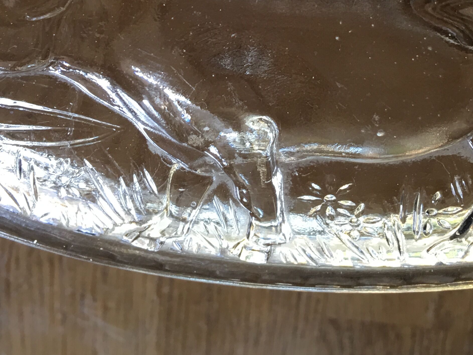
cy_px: 5
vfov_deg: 22.8
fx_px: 847
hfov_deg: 31.1
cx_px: 273
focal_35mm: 62
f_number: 2.2
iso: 40
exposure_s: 1/33
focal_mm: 4.15
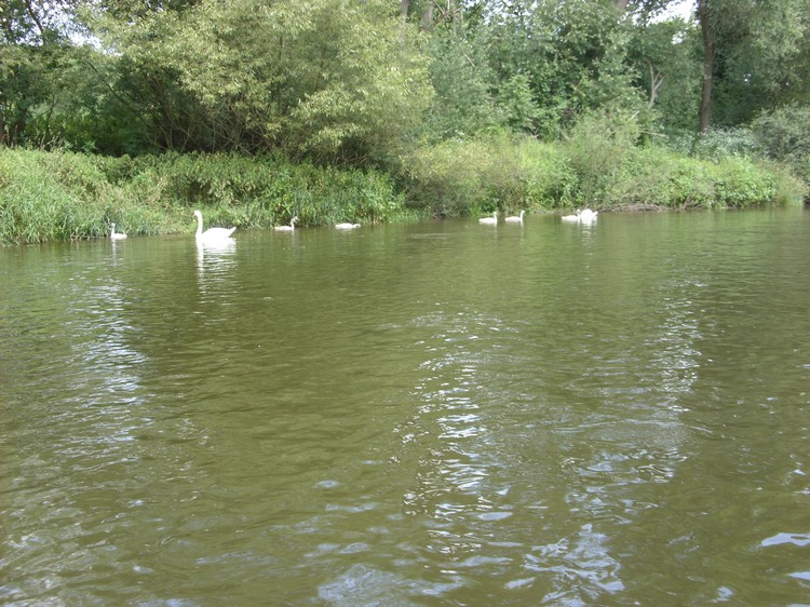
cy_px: 304
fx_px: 889
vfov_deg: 37.7
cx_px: 405
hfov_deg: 49.0
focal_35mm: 38
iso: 50
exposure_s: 1/125
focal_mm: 6.3
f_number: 2.8
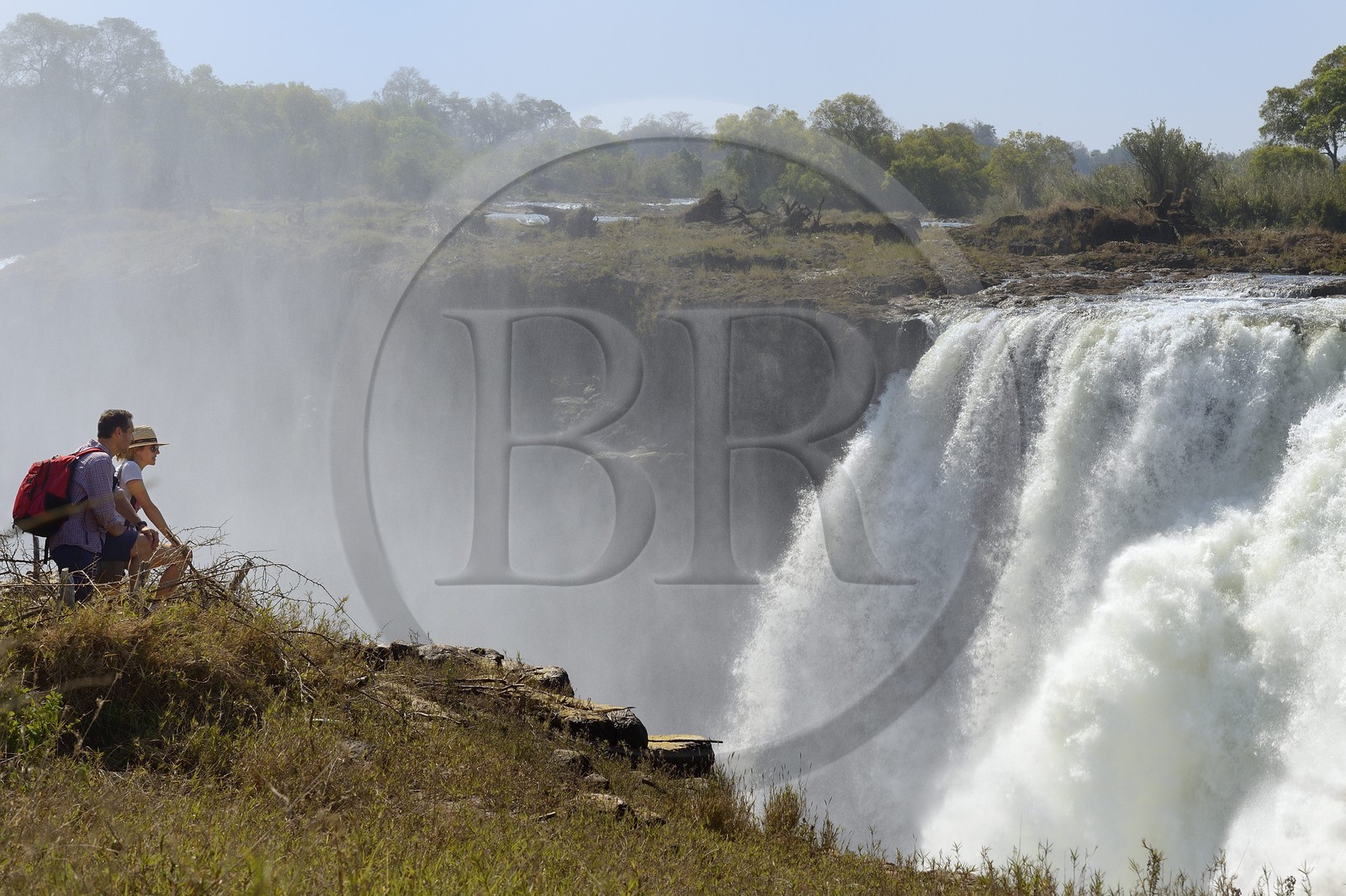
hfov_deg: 19.5
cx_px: 673
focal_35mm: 105
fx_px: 3925
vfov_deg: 13.0
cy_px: 448
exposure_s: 1/320
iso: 200
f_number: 13
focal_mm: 105
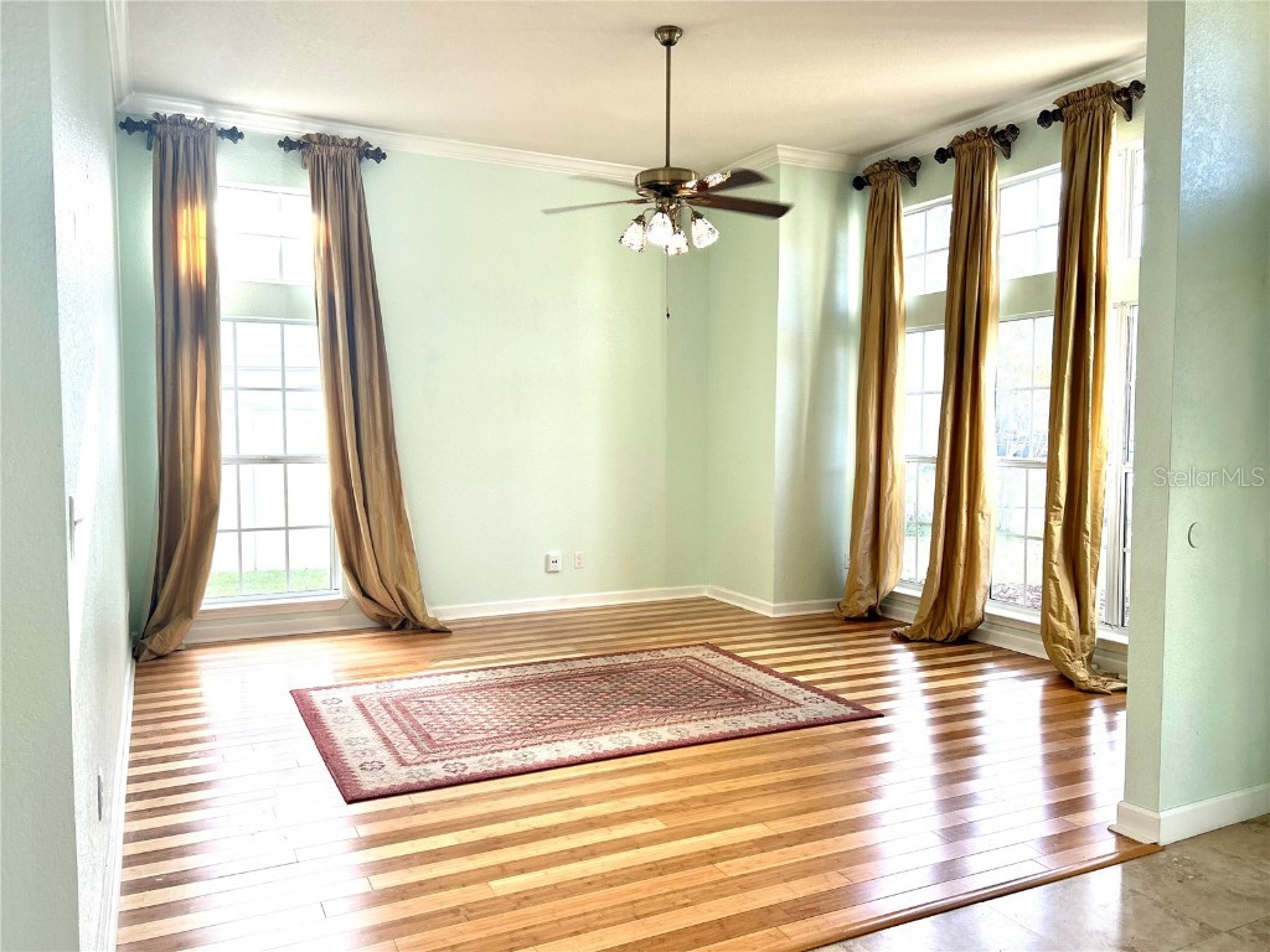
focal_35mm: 26
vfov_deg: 53.1
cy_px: 476
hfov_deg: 67.3
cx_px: 635
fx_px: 954
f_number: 1.5
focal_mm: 5.7
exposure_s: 1/120
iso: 50
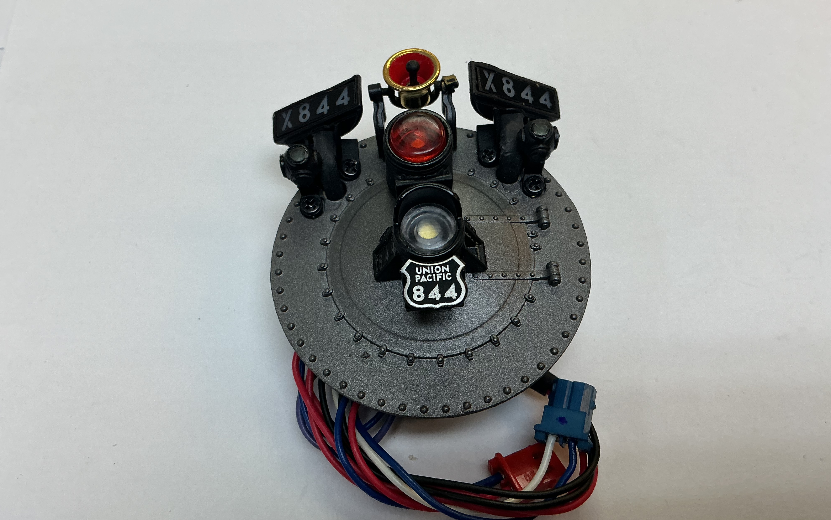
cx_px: 414
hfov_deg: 61.2
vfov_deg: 40.6
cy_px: 257
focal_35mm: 31
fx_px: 702
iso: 32
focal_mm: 3
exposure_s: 1/120
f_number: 1.8
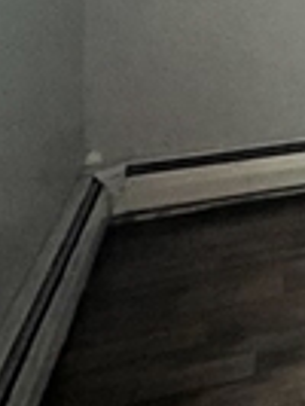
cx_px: 854
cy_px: -177
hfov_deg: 12.2
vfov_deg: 22.1
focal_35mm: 75
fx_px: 880
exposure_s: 1/30
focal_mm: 1.57
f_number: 1.8
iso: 1000
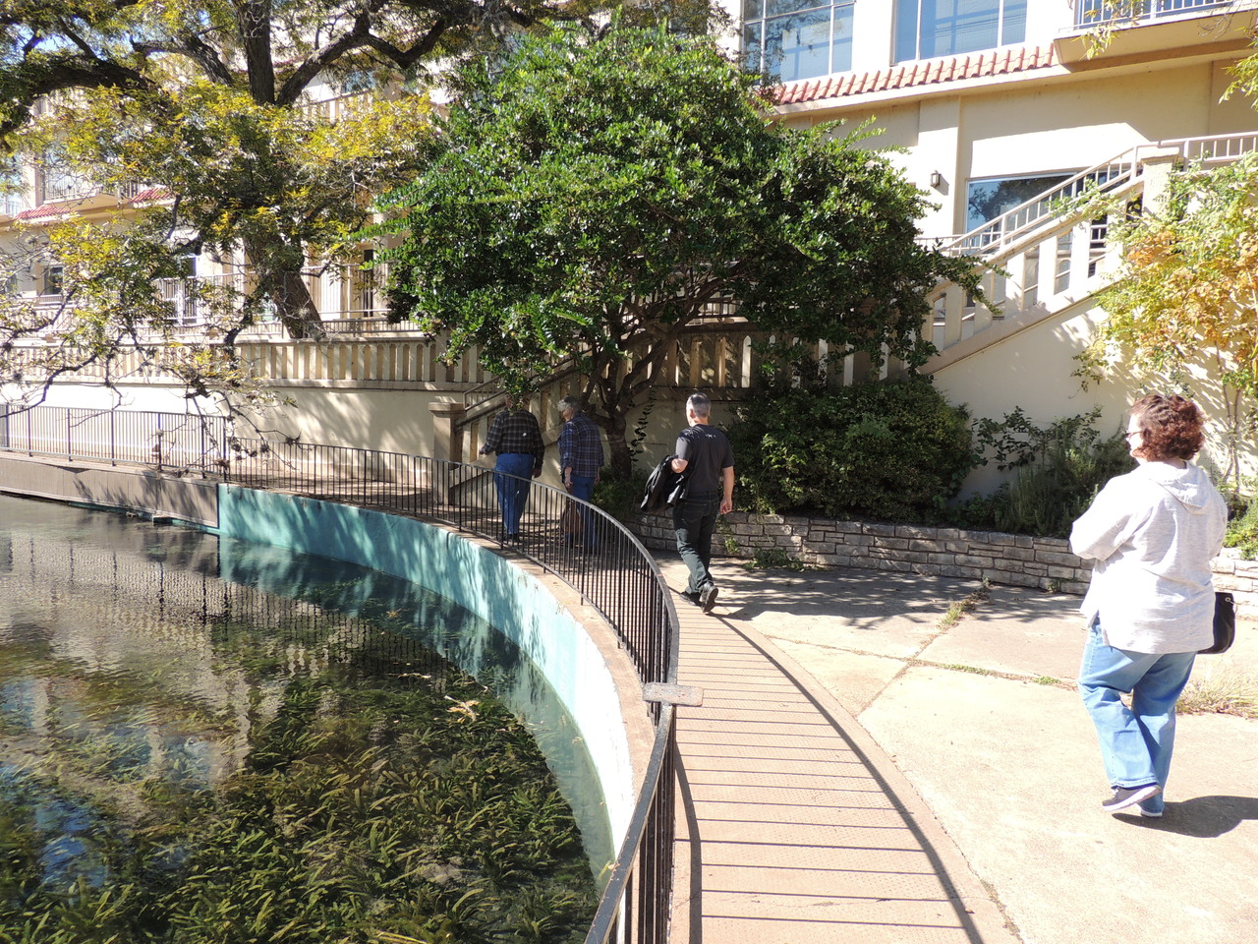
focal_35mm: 24
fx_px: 872
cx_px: 629
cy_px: 472
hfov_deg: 71.6
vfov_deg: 56.8
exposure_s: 1/400
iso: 100
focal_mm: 4.3
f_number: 3
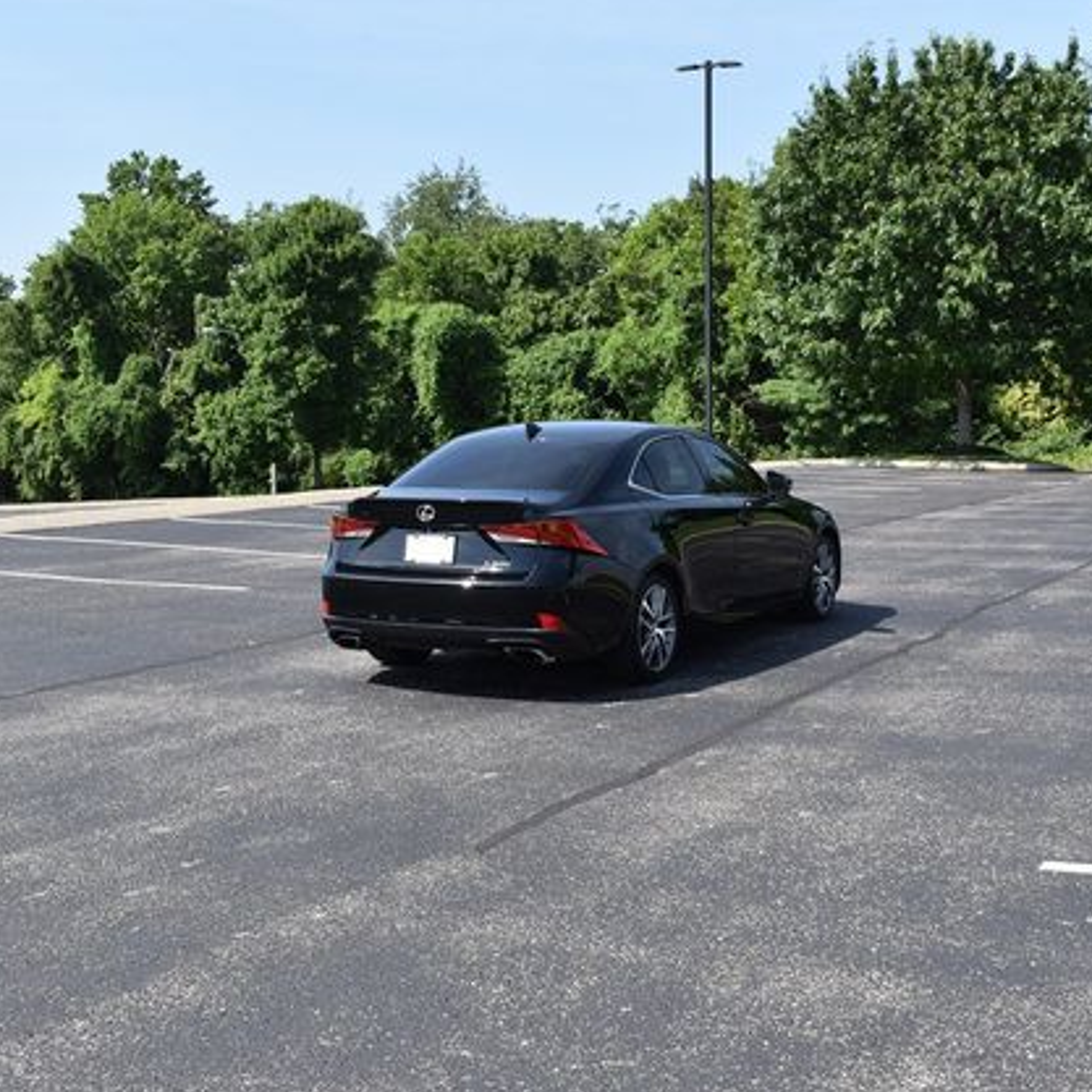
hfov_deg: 35.9
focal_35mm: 47
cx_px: 649
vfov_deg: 36.1
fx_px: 1677
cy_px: 541
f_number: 8
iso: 140
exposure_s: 1/250
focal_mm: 24
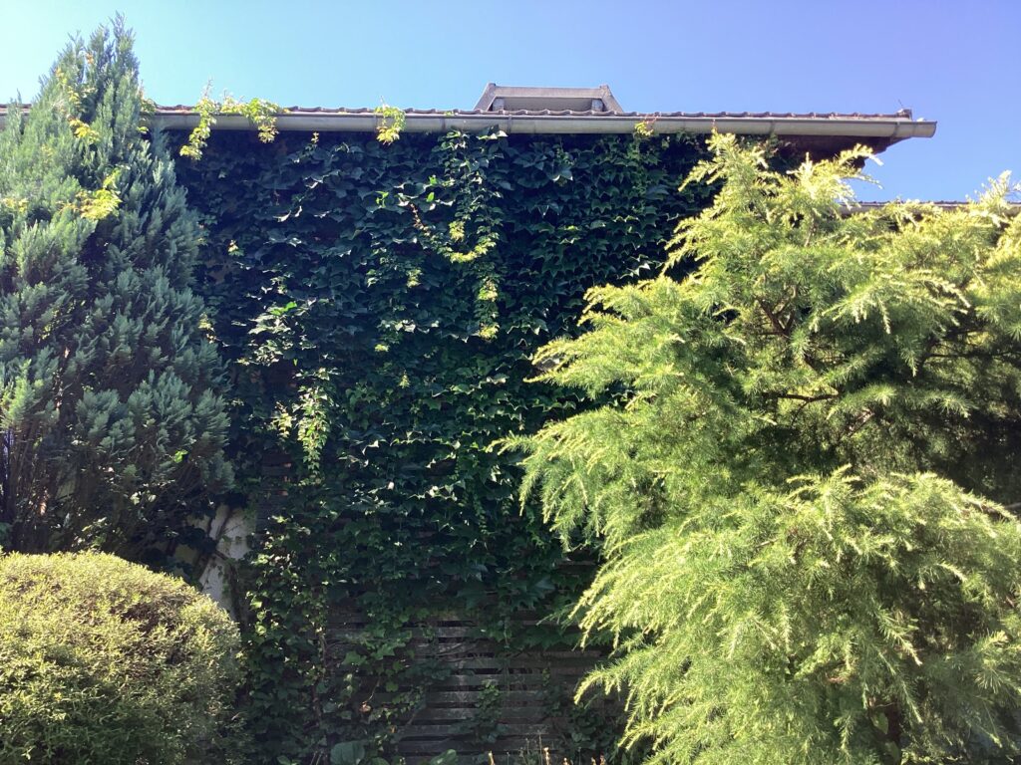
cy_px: 382
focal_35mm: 31
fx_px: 914
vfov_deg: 45.4
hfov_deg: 58.4
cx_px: 510
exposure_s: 1/231
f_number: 2.4
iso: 25
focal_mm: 3.3
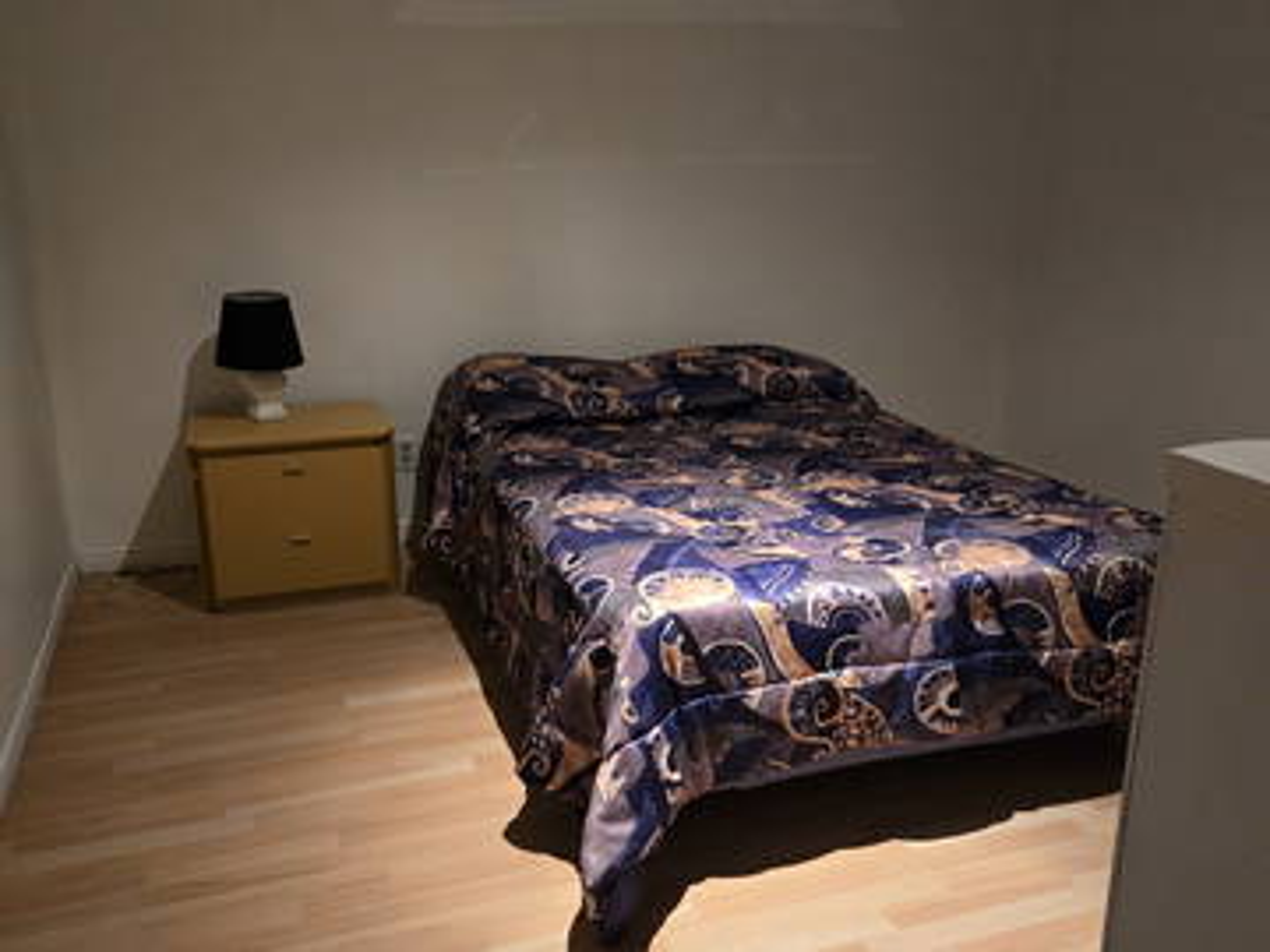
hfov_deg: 73.9
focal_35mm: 23
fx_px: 844
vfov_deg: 58.9
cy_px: 476
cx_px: 635
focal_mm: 5.4
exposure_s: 1/60
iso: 1000
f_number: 1.8
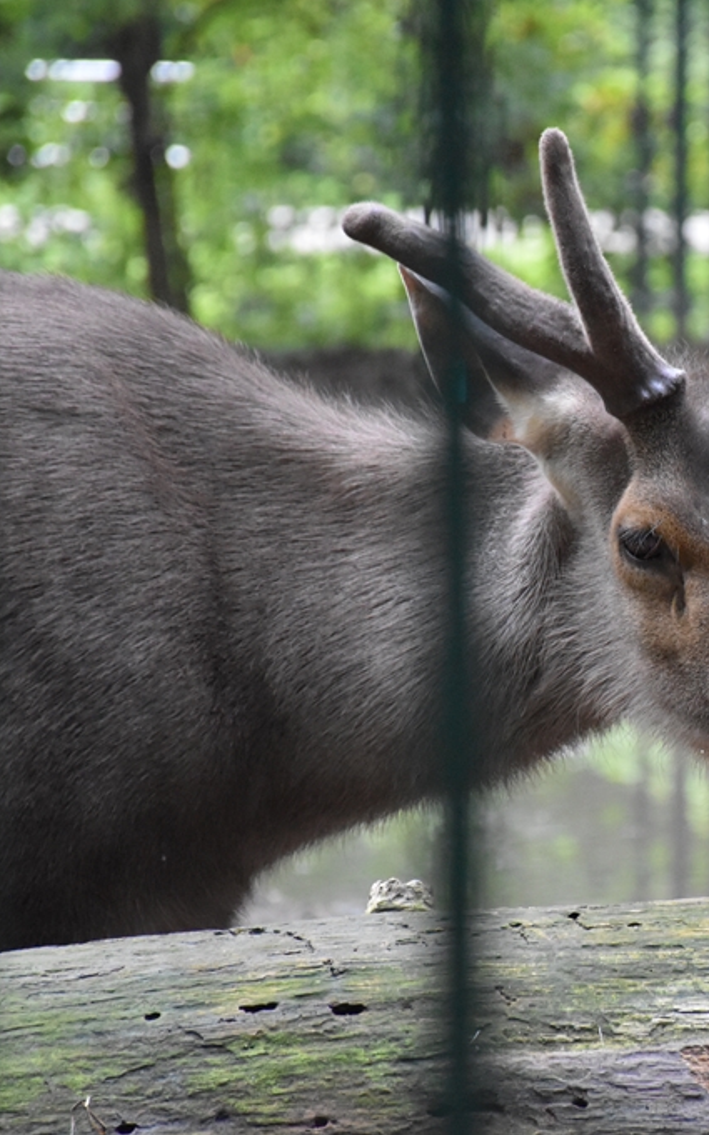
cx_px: 712
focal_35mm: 322
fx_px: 9966
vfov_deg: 6.5
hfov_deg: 4.1
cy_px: 568
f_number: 5.6
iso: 4500
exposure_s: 1/500
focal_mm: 140
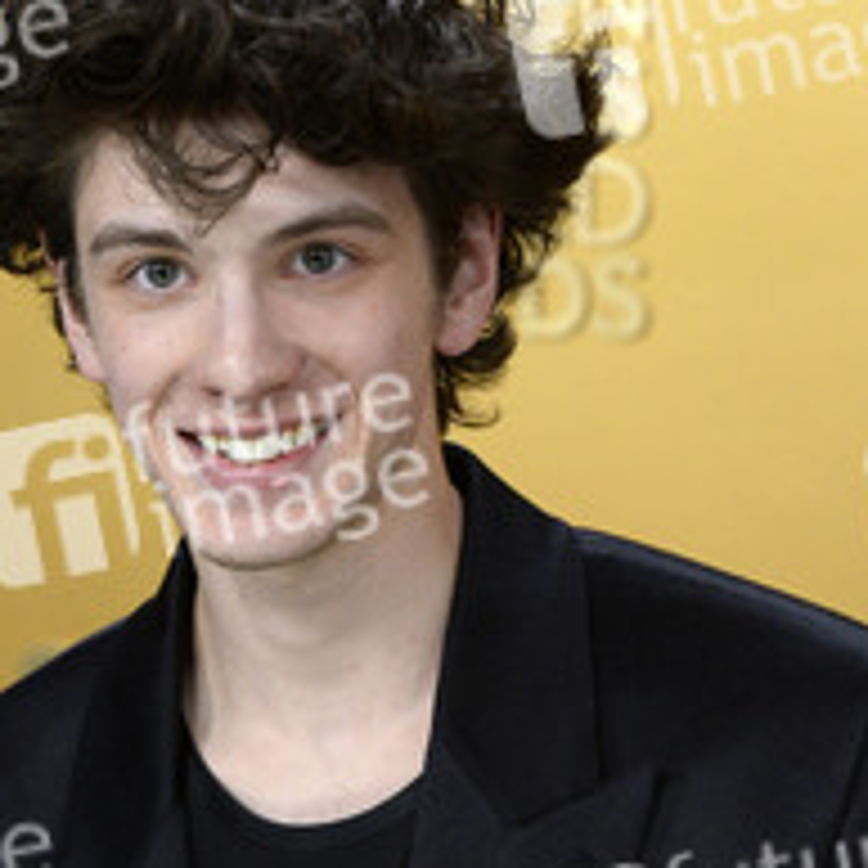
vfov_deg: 7.1
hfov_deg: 7.1
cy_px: 706
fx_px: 7007
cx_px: 331
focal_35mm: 247
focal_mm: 140
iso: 2500
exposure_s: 1/250
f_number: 6.3
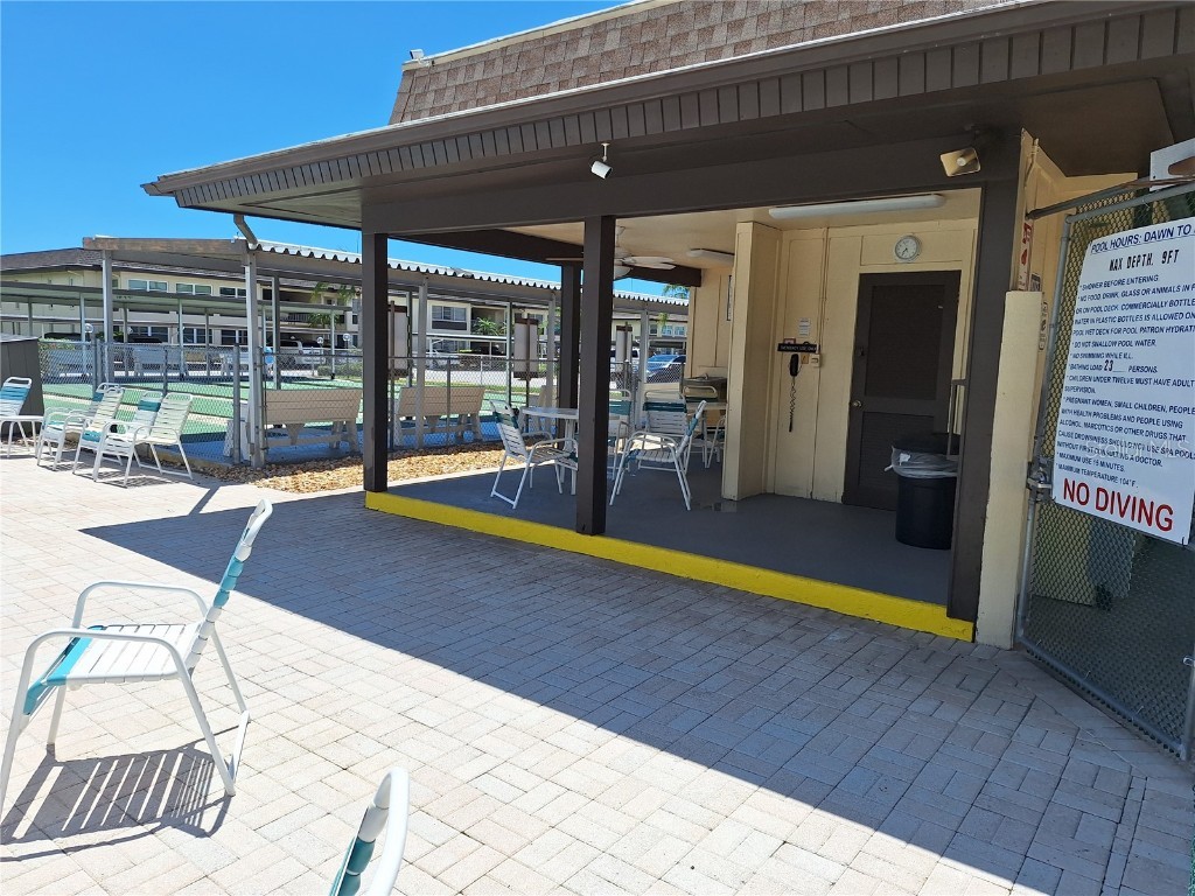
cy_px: 448
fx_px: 794
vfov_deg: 58.9
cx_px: 598
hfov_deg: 73.9
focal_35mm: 23
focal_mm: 5.54
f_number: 1.8
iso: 40
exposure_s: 1/3876
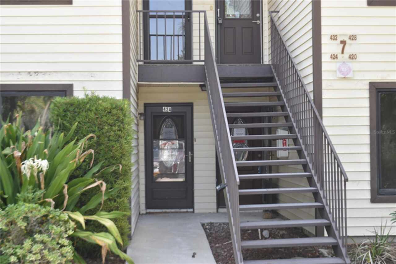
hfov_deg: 36.9
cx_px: 198
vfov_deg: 25.0
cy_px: 132
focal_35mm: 54
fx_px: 594
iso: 400
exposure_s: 1/250
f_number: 8
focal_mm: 36
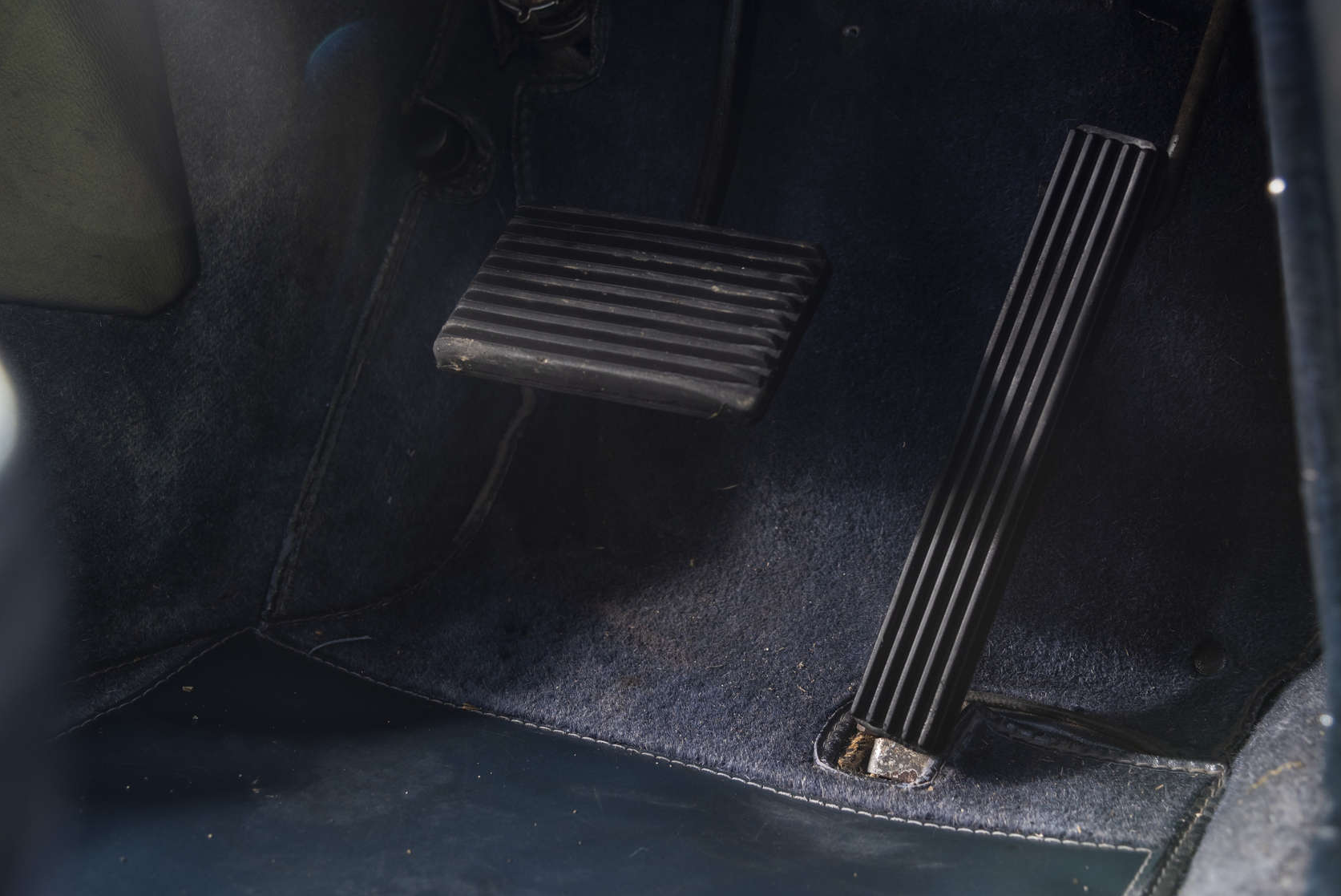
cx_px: 705
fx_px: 2050
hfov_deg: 36.2
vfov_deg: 24.6
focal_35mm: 55
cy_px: 432
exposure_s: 1/50
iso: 200
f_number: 4.5
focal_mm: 46
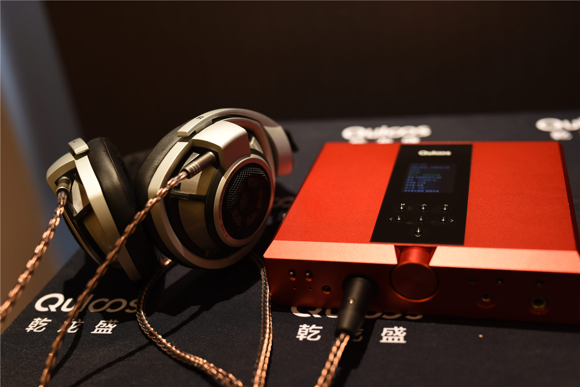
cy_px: 194
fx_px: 645
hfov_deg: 48.4
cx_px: 290
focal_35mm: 40
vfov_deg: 33.4
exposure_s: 1/60
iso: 500
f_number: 2.5
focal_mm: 40
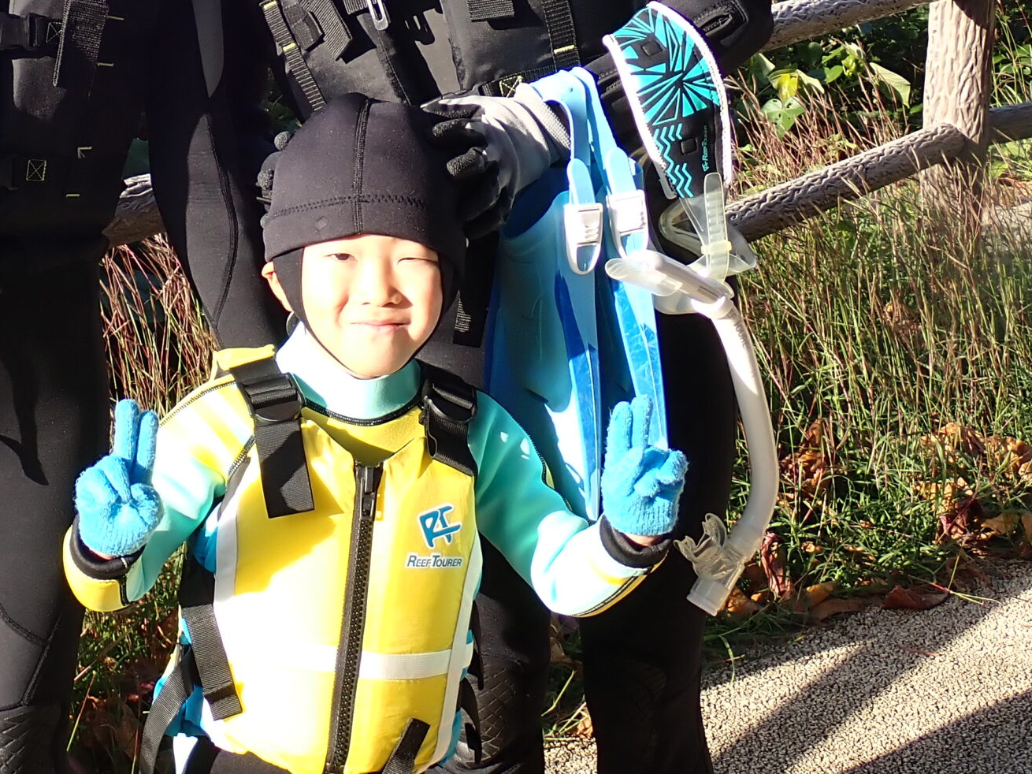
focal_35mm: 86
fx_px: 2563
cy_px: 96
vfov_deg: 17.0
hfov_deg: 22.4
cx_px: 157
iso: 100
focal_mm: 7.84
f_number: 4
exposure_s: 1/250
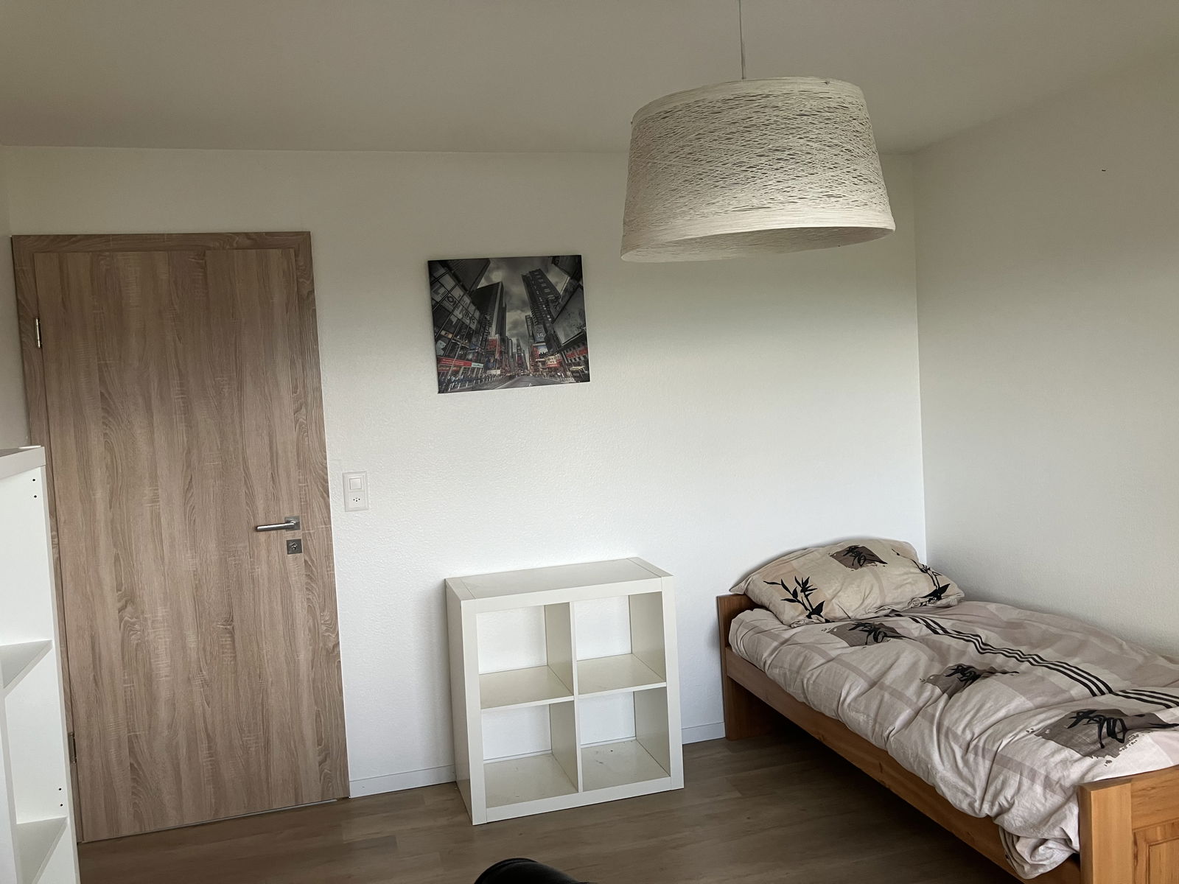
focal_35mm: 28
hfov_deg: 63.4
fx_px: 954
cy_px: 442
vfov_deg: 49.7
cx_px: 590
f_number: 1.8
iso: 80
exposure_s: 1/69
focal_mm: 3.99
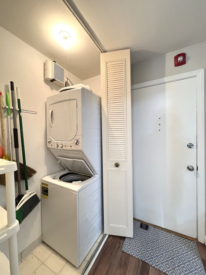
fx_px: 103
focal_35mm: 13
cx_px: 103
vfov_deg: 106.2
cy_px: 138
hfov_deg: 89.9
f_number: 1.8
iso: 500
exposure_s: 1/60
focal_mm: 1.57
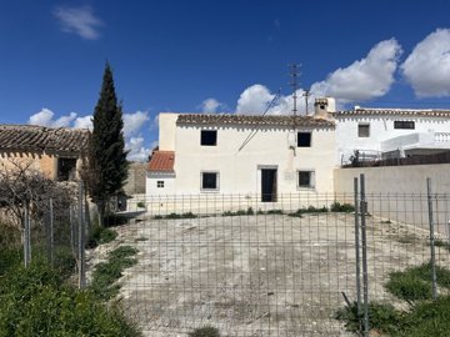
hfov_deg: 67.3
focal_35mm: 26
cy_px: 168
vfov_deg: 53.1
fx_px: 338
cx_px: 225
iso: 50
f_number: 1.6
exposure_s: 1/11905
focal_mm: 5.1
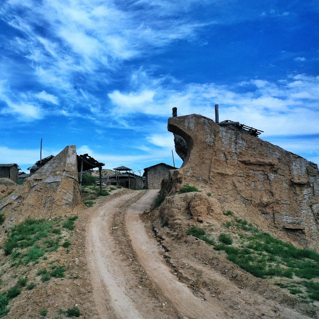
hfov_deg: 45.4
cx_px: 109
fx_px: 375
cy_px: 161
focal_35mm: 36
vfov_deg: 46.0
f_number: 11
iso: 100
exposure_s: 1/8000
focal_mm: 10.26
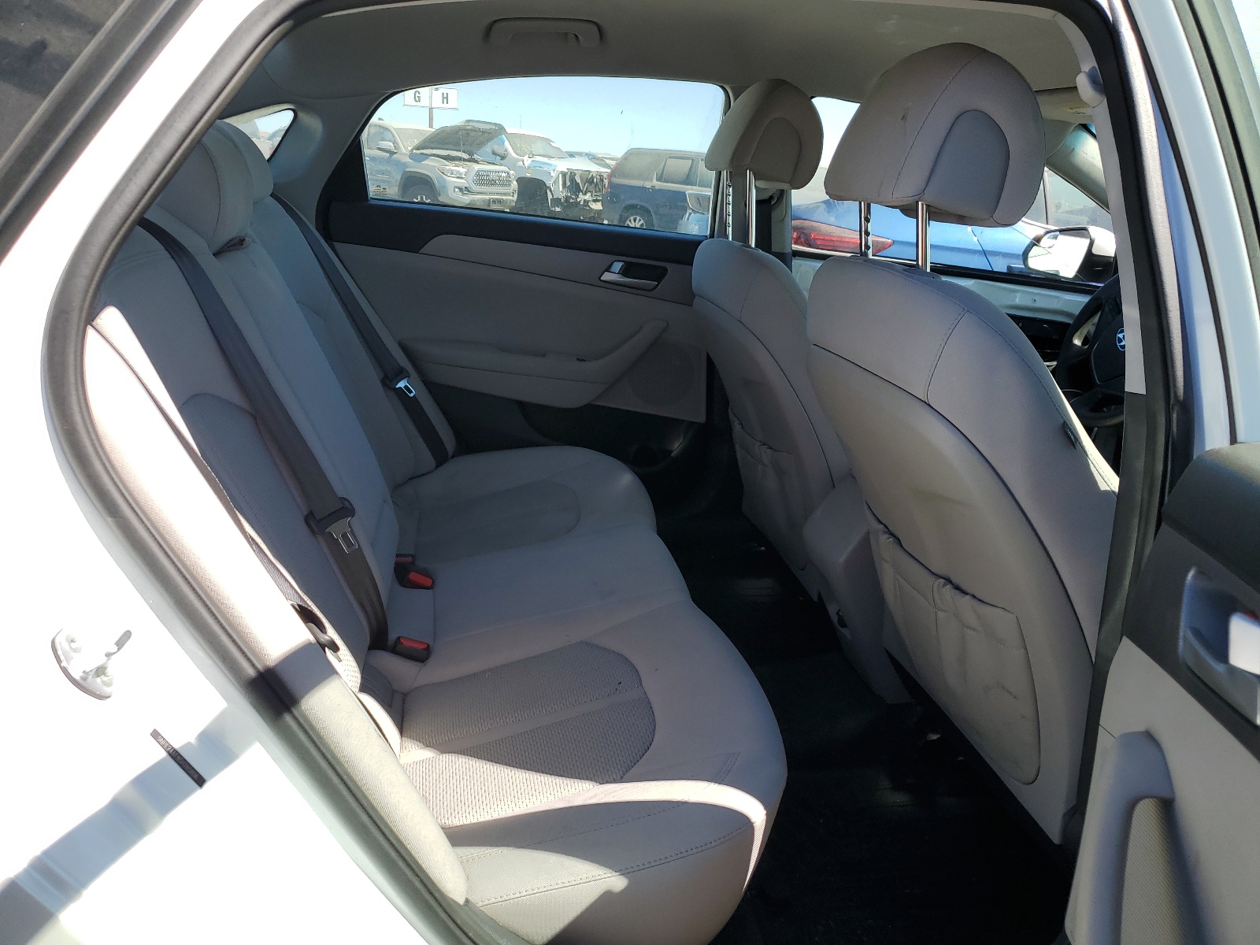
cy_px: 472
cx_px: 630
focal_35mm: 26
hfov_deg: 67.3
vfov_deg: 53.1
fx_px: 946
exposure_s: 1/1111
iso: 50
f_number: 1.5
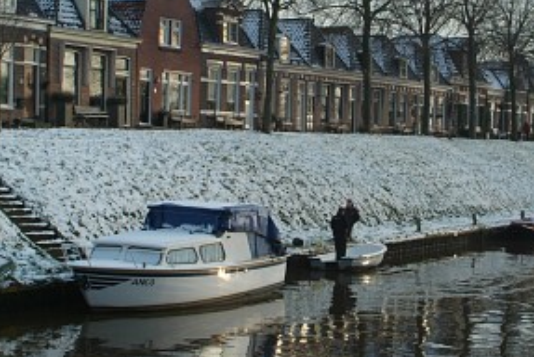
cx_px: 383
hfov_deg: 24.2
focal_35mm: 83
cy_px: 159
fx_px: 1232
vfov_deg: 16.5
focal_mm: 35
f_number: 16
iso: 400
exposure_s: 1/125
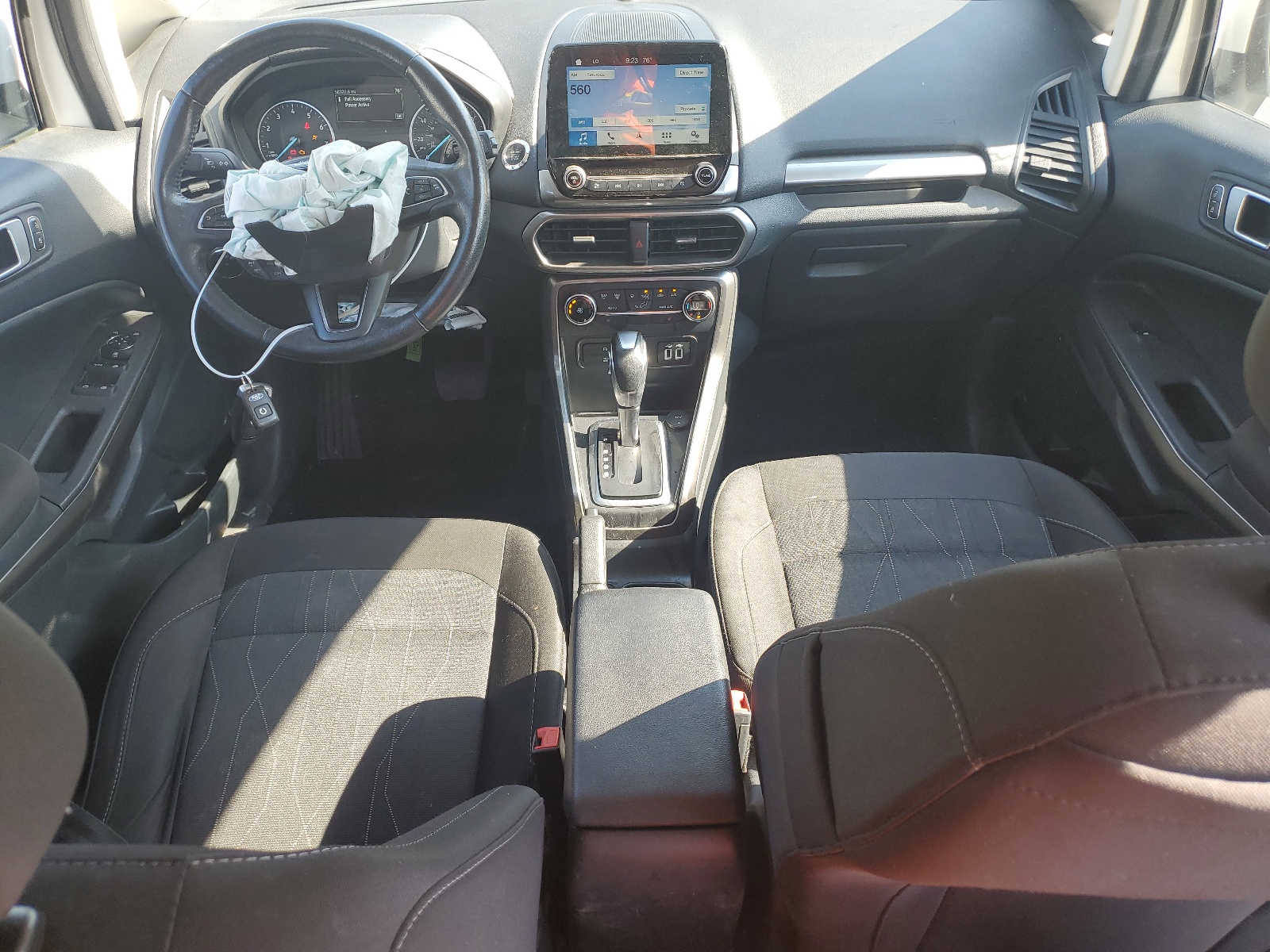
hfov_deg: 67.3
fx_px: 954
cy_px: 476
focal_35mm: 26
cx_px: 635
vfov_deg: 53.1
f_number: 1.5
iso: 50
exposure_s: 1/172
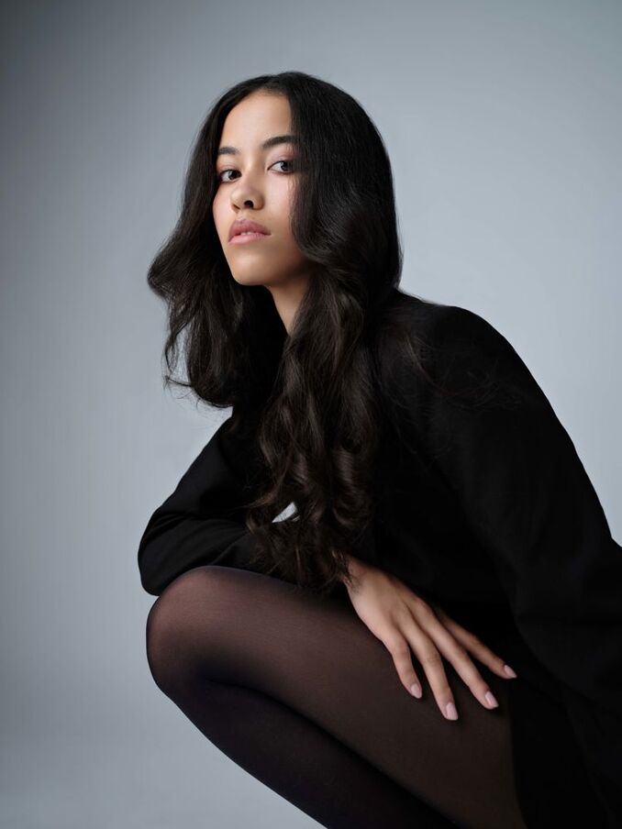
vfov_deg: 51.4
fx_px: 862
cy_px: 414
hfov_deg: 39.7
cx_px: 311
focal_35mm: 36
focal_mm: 45
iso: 100
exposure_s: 1/125
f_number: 4
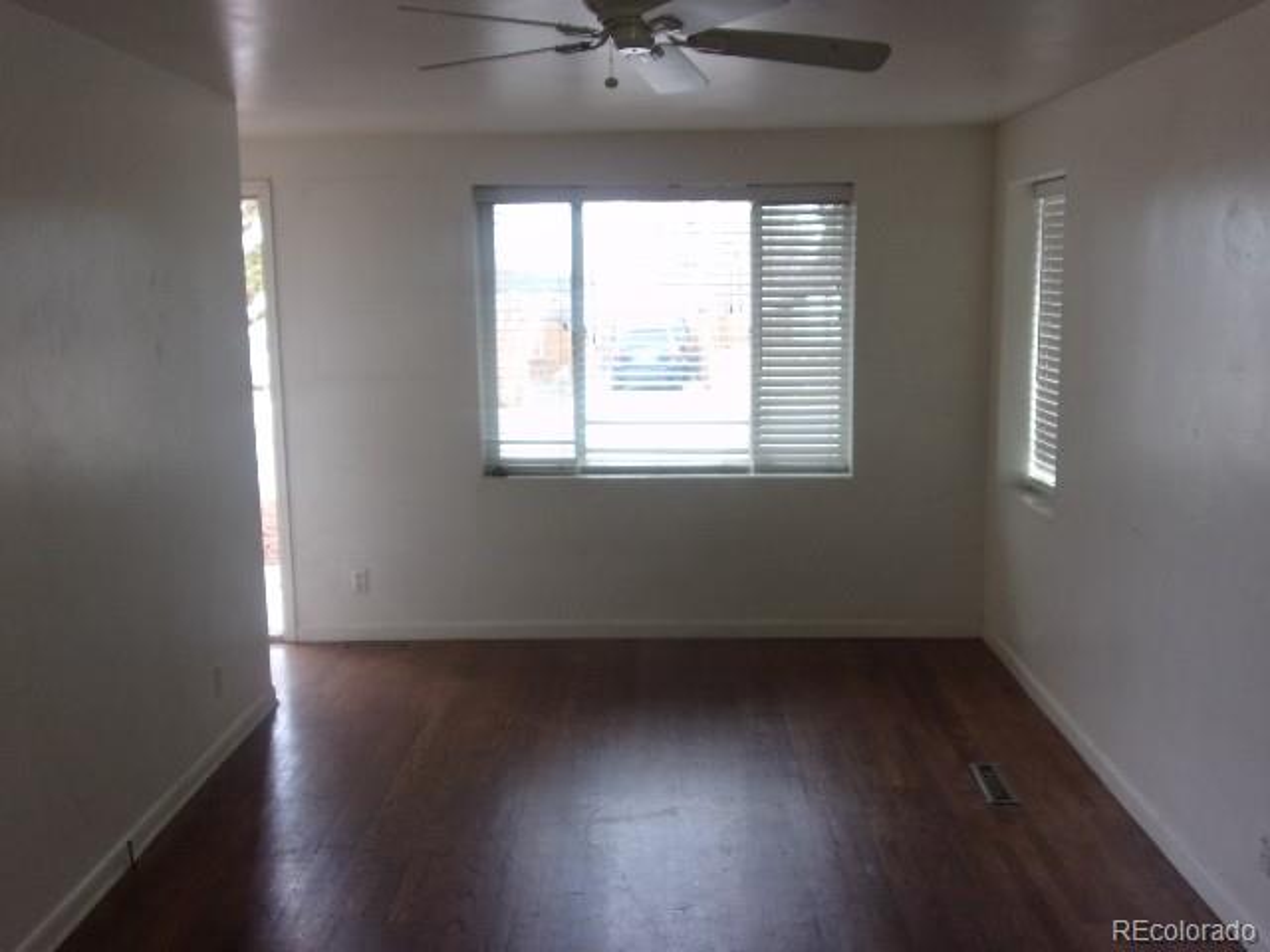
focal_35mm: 33
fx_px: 1211
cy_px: 476
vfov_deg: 42.9
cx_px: 635
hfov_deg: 55.4
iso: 98
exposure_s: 1/34
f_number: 3.7
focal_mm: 5.9
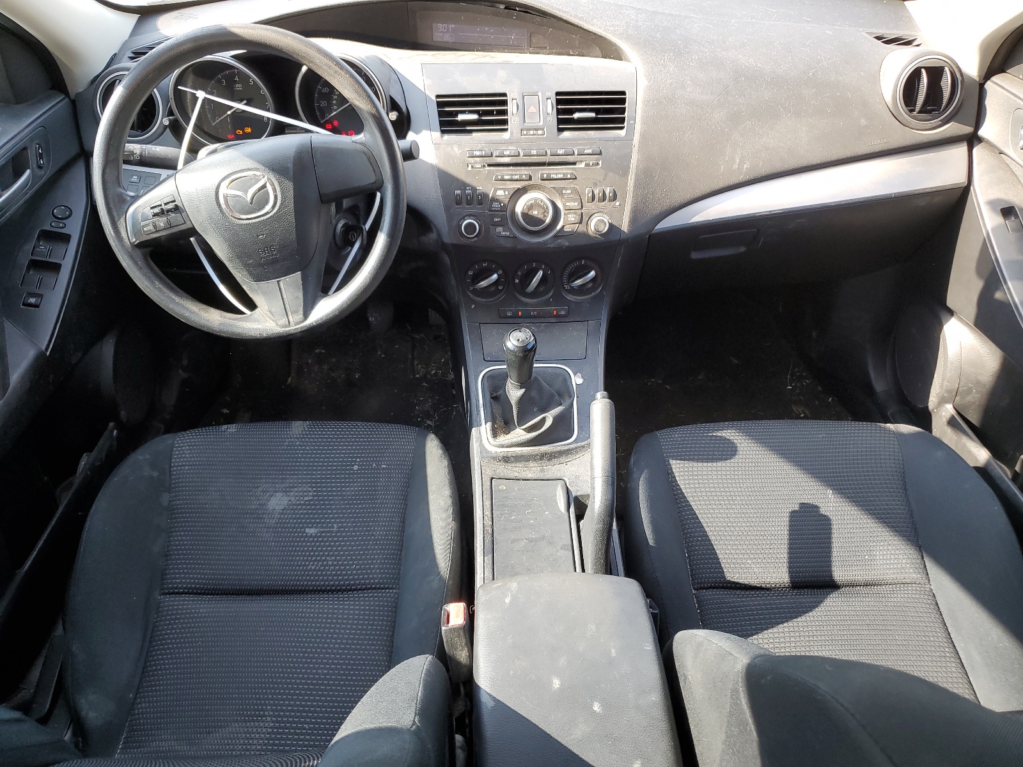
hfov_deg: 67.3
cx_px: 512
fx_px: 768
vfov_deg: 53.1
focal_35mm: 26
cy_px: 384
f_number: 1.5
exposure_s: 1/120
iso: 57
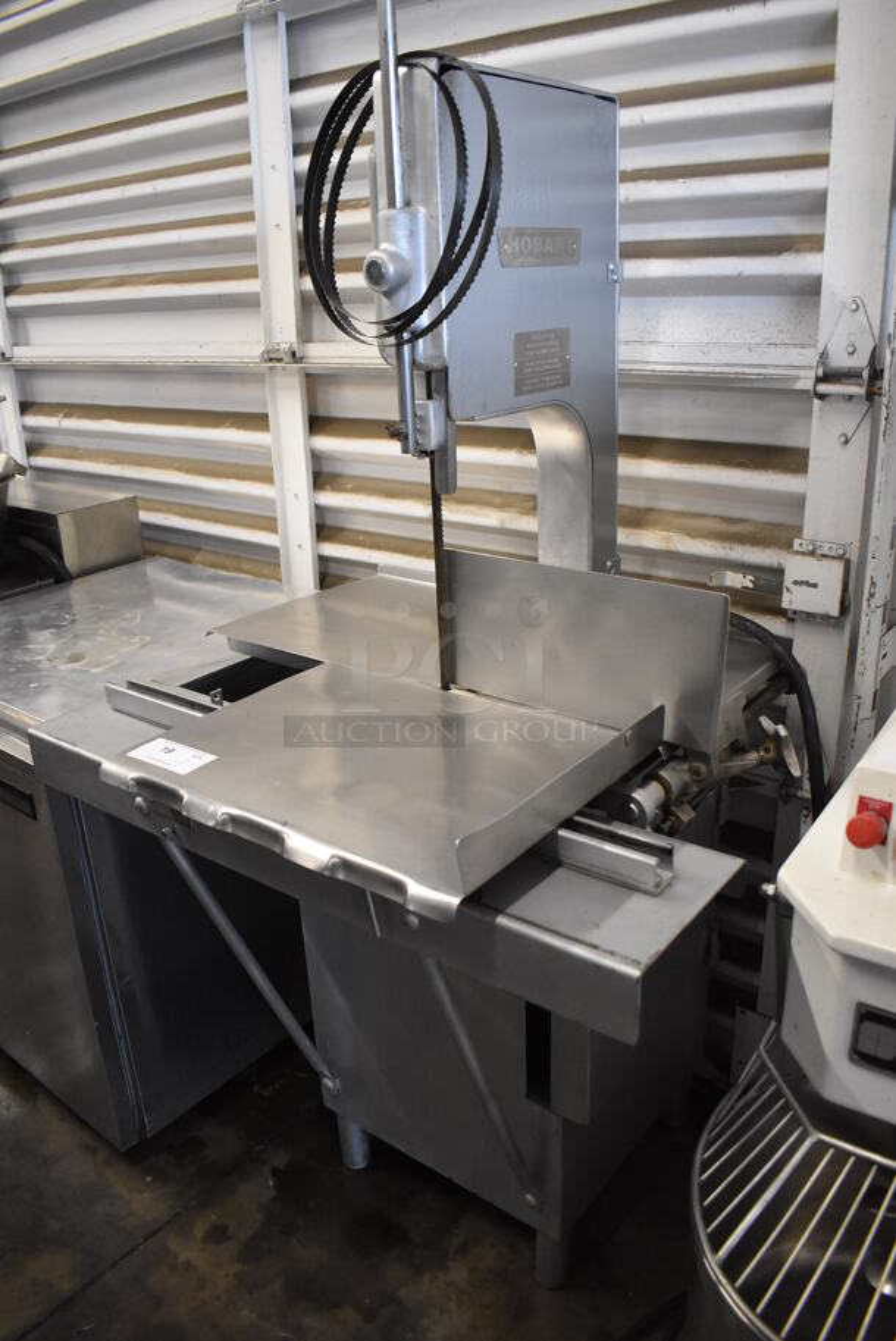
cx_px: 448
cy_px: 670
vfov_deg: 67.3
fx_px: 1006
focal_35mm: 27
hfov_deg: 48.0
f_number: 3.5
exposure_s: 1/125
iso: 2800
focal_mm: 18
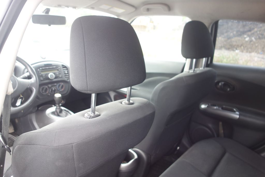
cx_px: 132
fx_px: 206
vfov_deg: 46.4
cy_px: 88
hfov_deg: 65.5
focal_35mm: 28
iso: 125
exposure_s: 1/60
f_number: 2.2
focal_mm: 10.4
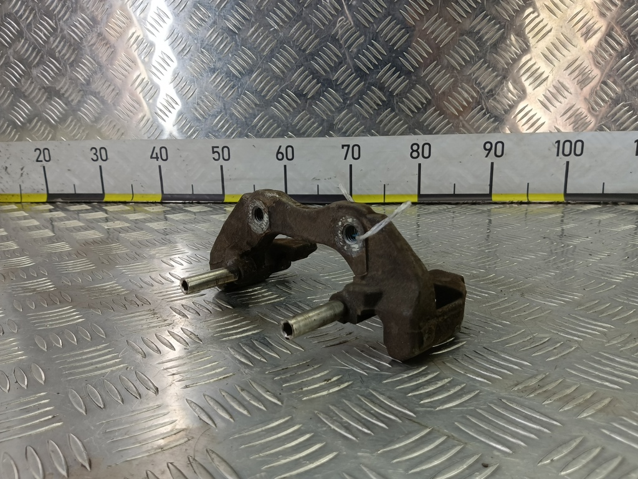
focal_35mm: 27
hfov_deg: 65.3
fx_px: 498
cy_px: 240
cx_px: 319
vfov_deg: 51.4
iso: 99
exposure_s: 1/50
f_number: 1.6
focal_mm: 4.11
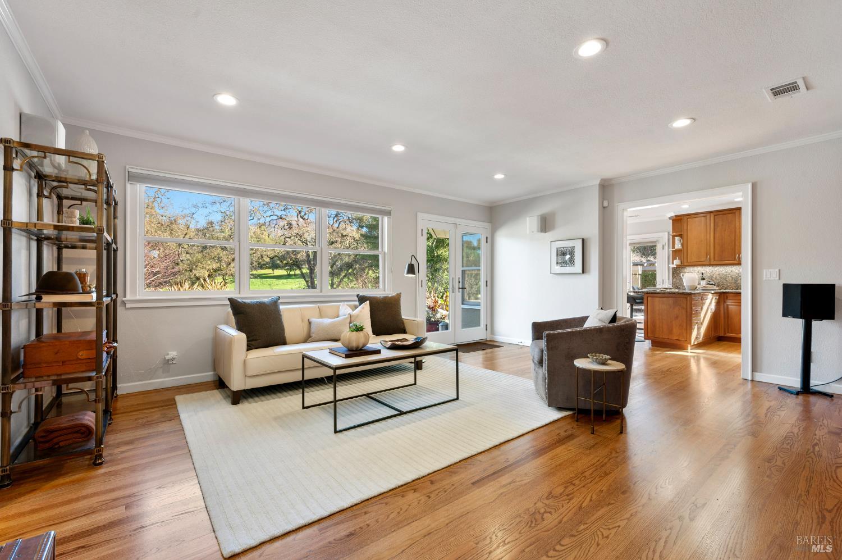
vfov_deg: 75.4
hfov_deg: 98.6
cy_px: 280
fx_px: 362
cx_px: 421
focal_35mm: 16
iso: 320
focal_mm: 15.5
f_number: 9
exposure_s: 1/3
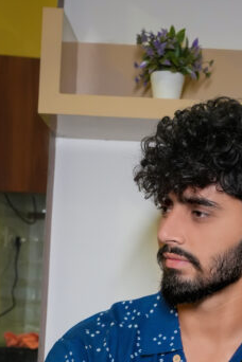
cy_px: 364
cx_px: 195
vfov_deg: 21.4
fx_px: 928
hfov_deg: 14.8
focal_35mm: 92
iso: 2000
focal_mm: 35
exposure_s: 1/160
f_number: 5.6
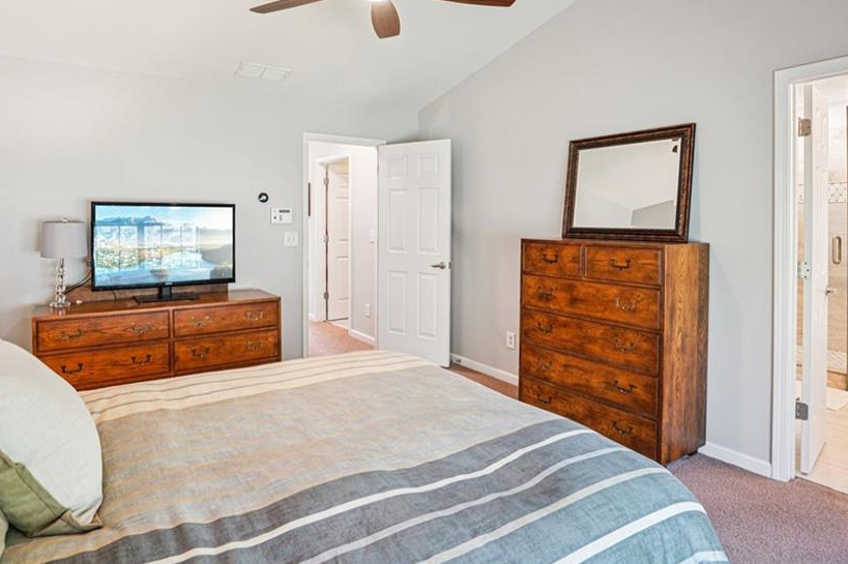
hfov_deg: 83.7
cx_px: 377
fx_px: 471
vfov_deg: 61.5
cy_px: 233
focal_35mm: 20
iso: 400
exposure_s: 1/3.33
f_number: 8
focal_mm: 16
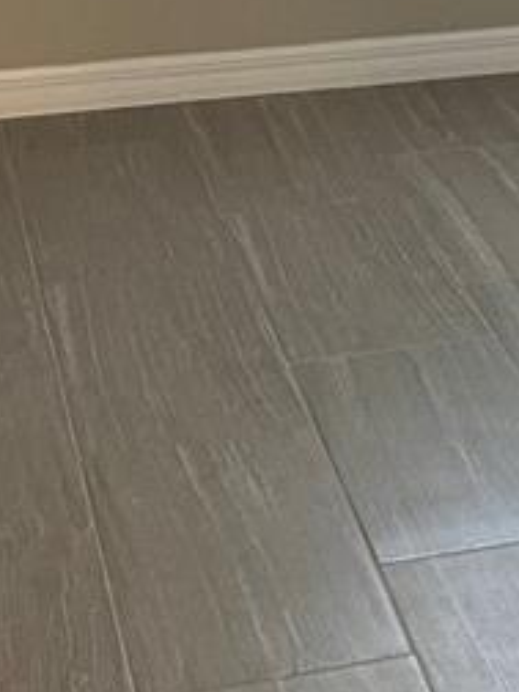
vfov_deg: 15.6
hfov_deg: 11.5
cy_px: -22
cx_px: 752
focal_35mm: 124
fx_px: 2479
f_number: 1.6
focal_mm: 5.1
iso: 160
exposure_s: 1/60
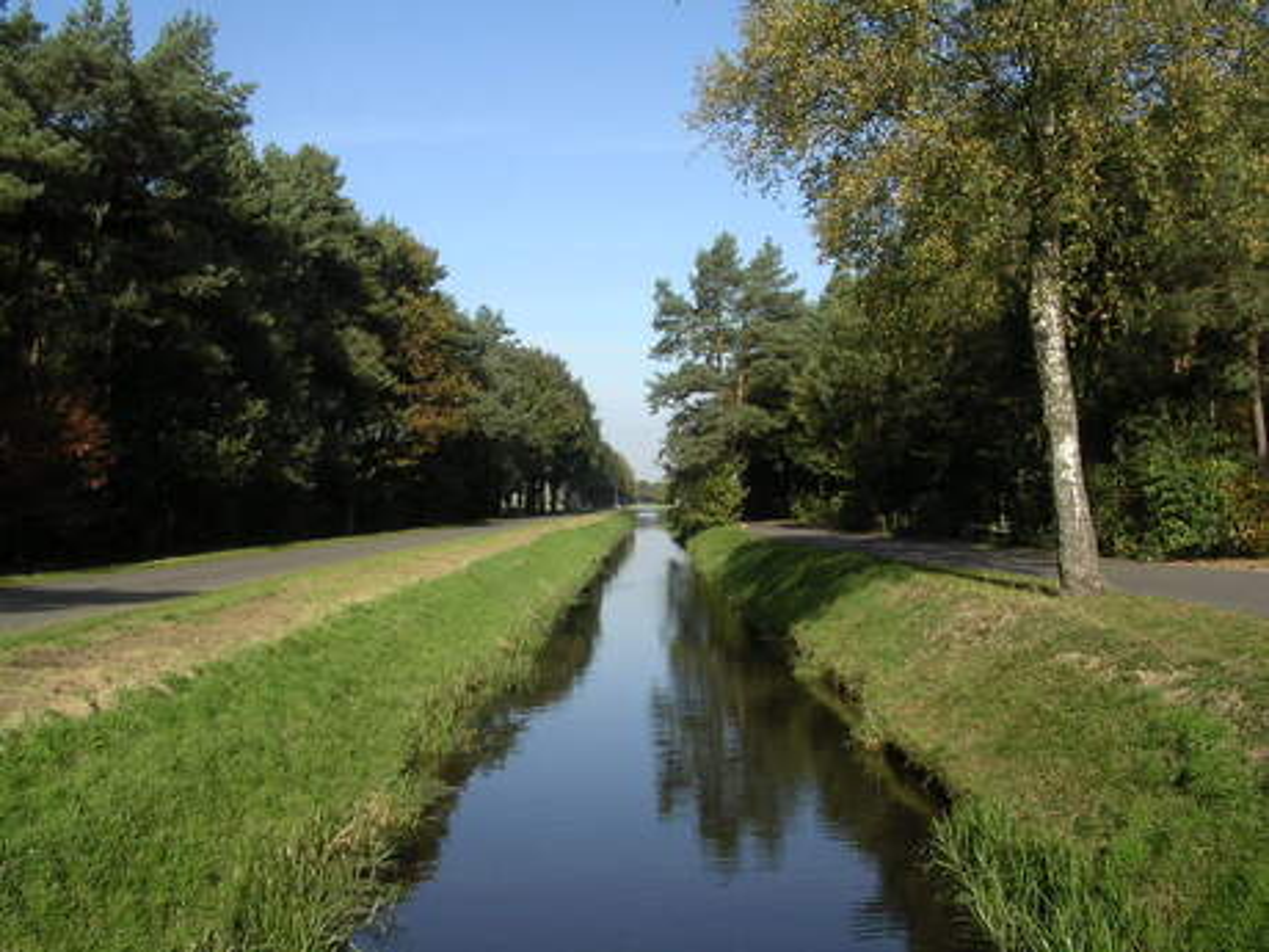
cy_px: 476
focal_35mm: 38
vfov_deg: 37.7
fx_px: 1393
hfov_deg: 49.0
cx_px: 634
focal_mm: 5.8
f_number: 5.6
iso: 100
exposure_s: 1/234
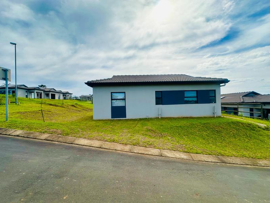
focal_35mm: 14
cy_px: 102
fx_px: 109
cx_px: 135
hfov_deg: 102.1
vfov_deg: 85.7
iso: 50
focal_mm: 2.22
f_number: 2.2
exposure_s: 1/3125
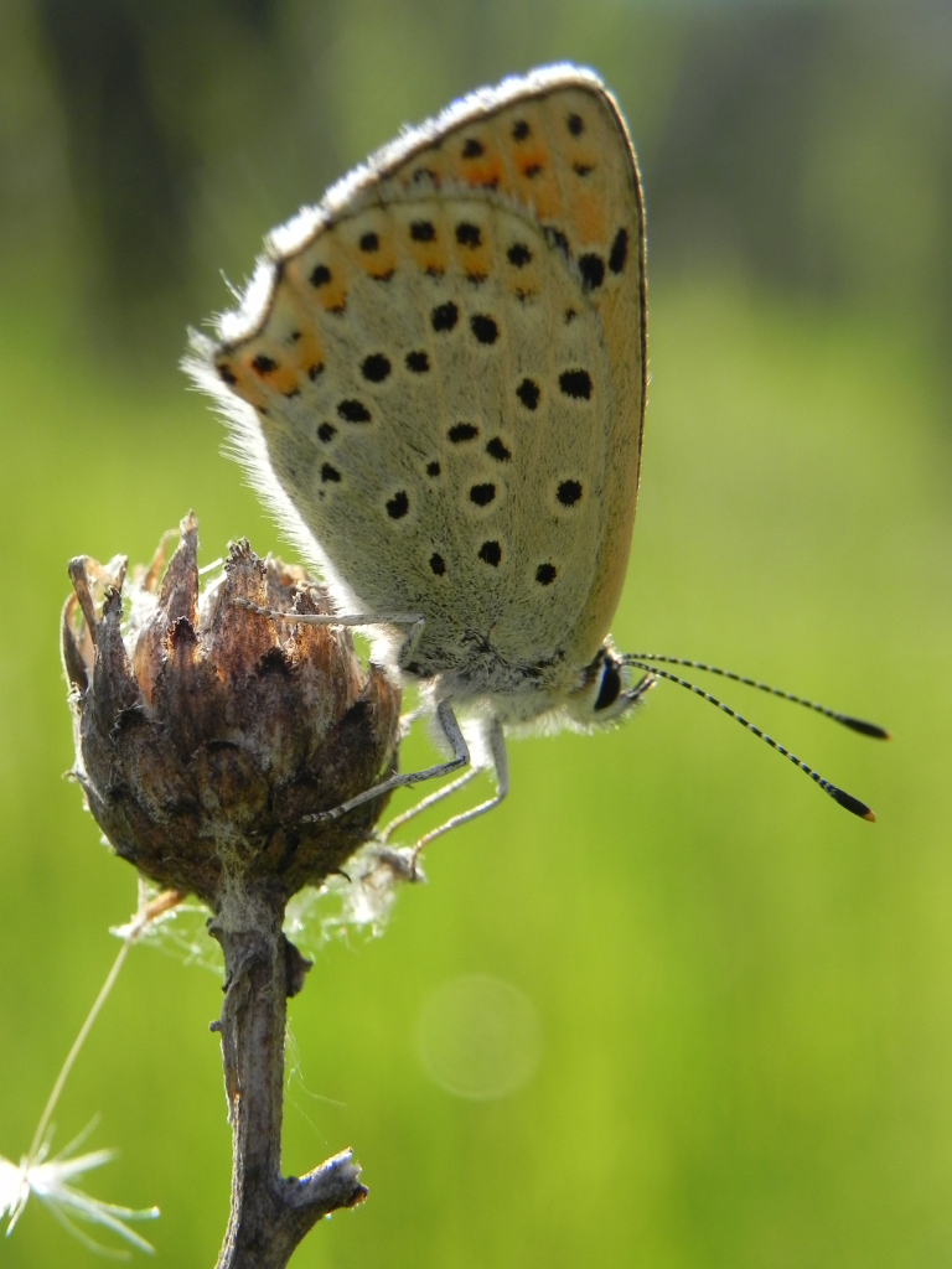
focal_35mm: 105
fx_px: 3850
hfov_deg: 14.1
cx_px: 476
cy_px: 634
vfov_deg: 18.7
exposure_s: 1/528
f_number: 4
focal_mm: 18.8
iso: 160
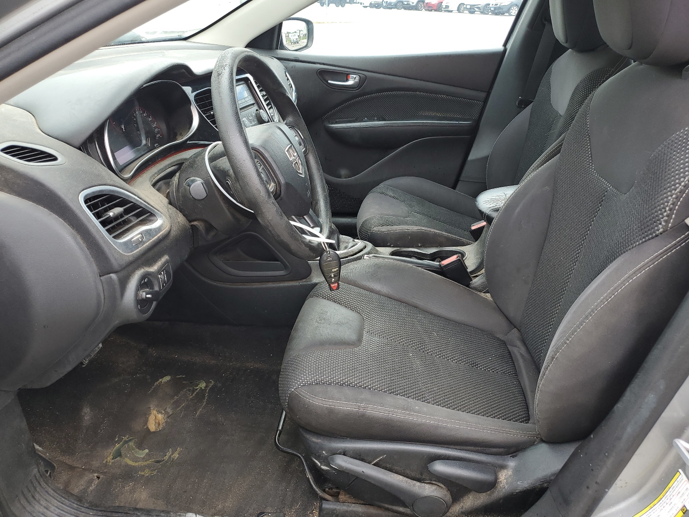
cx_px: 344
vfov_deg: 53.1
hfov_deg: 67.3
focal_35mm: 26
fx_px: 518
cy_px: 258
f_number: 1.5
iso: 50
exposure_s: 1/278
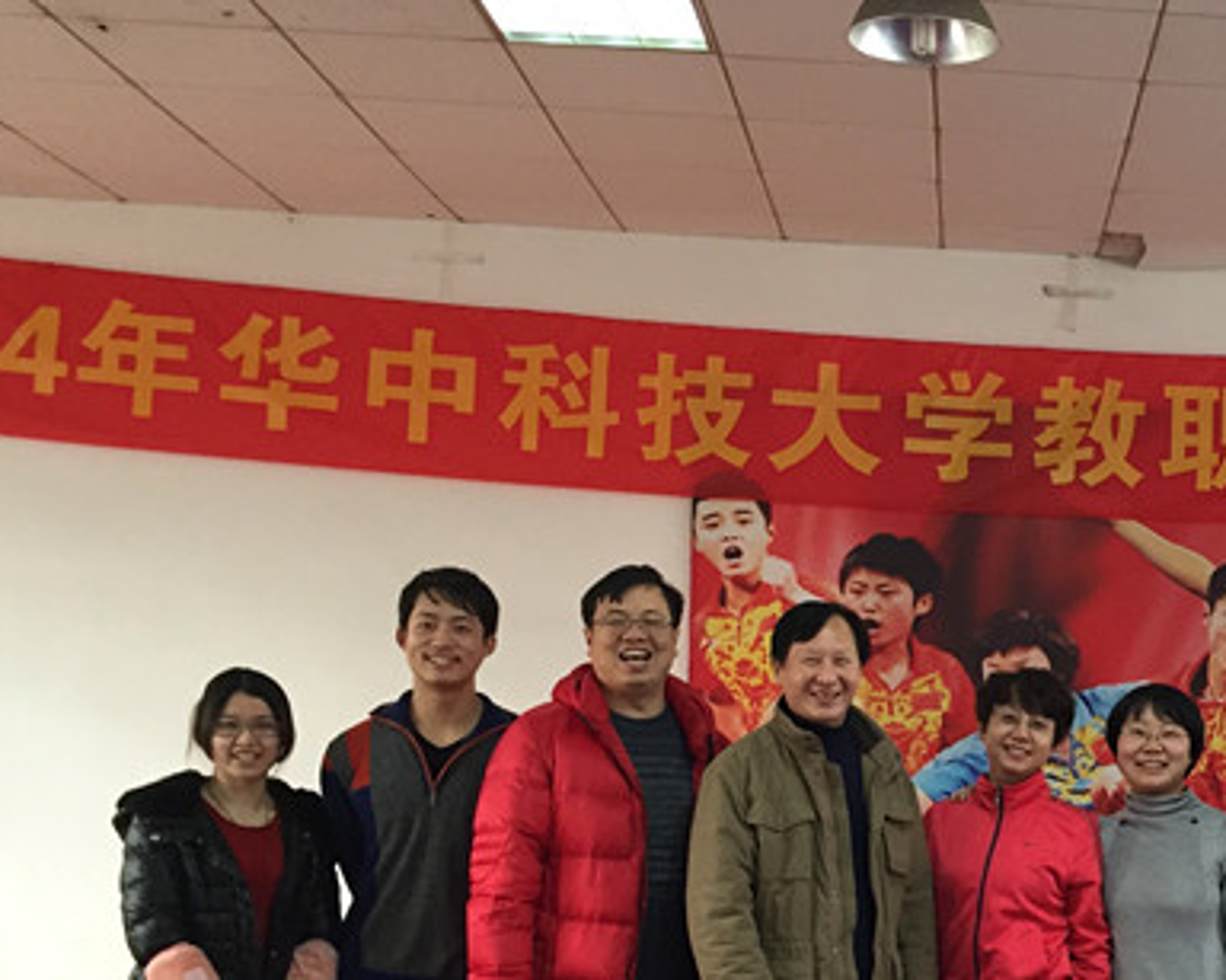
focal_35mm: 59
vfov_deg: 25.4
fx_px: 2140
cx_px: 1153
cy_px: 773
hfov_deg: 30.3
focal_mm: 4.15
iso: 64
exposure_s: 1/33
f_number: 2.2
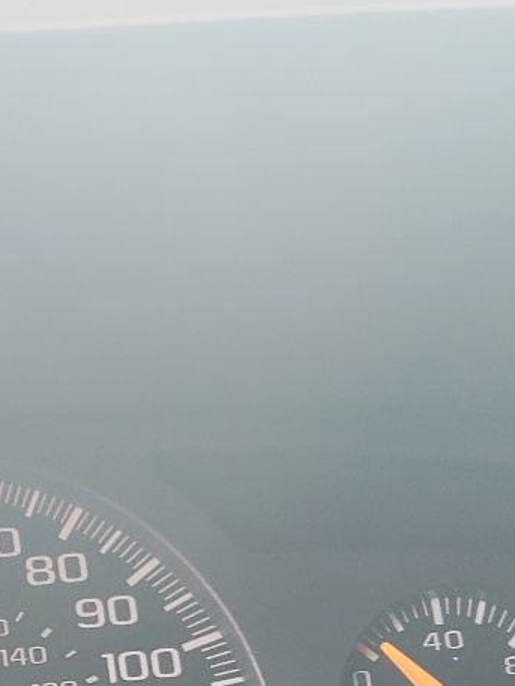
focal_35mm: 91
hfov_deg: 15.8
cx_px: -41
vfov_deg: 20.2
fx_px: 1804
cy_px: 818
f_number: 1.5
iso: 54
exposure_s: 1/60.2
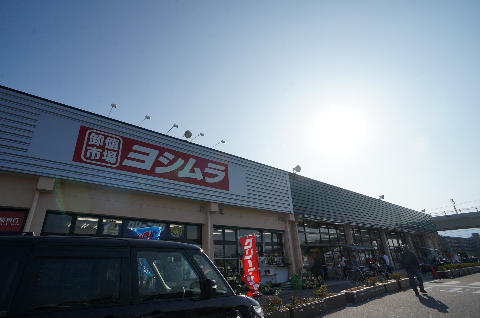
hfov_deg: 73.8
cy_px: 159
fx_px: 319
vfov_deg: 53.0
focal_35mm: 24
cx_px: 240
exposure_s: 1/200
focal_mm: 16
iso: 100
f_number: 11
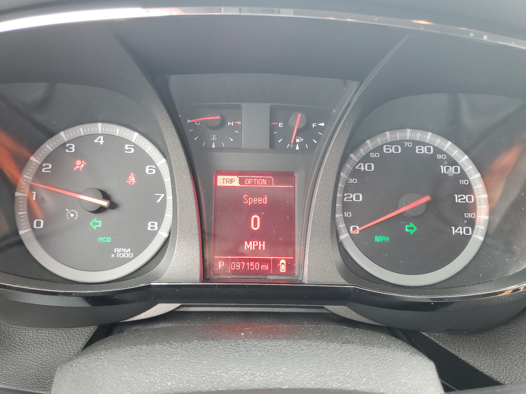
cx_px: 263
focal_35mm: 26
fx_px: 395
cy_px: 197
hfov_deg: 67.3
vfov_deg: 53.1
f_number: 1.5
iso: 75
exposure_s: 1/60.2
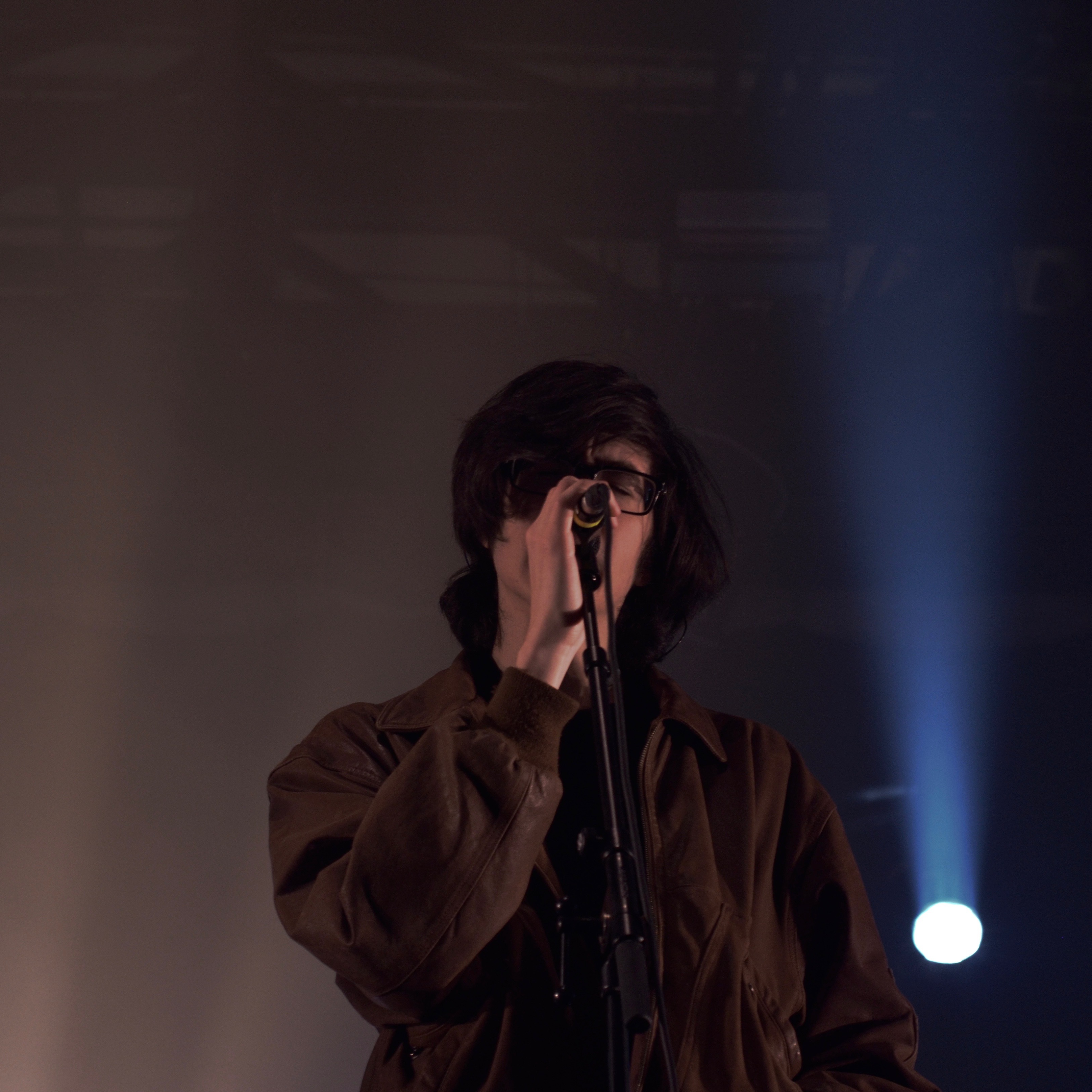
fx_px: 3462
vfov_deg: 17.9
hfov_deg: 17.9
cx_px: 604
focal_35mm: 97
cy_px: 545
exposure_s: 1/15
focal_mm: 50
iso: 1250
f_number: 4.5
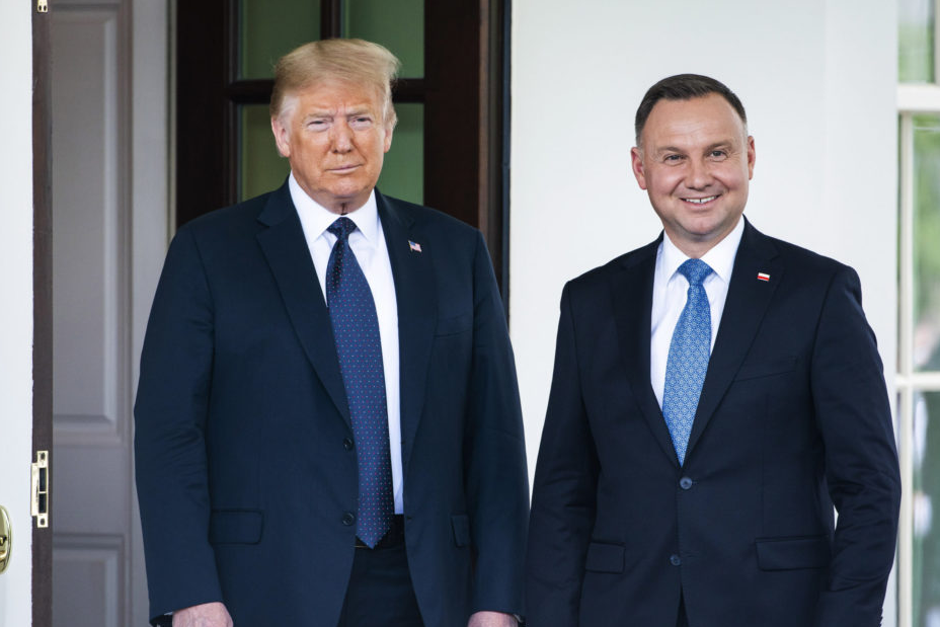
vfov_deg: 3.2
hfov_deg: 4.8
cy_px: 304
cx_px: 484
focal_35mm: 431
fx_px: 11255
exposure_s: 1/400
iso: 1600
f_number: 5
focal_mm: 400
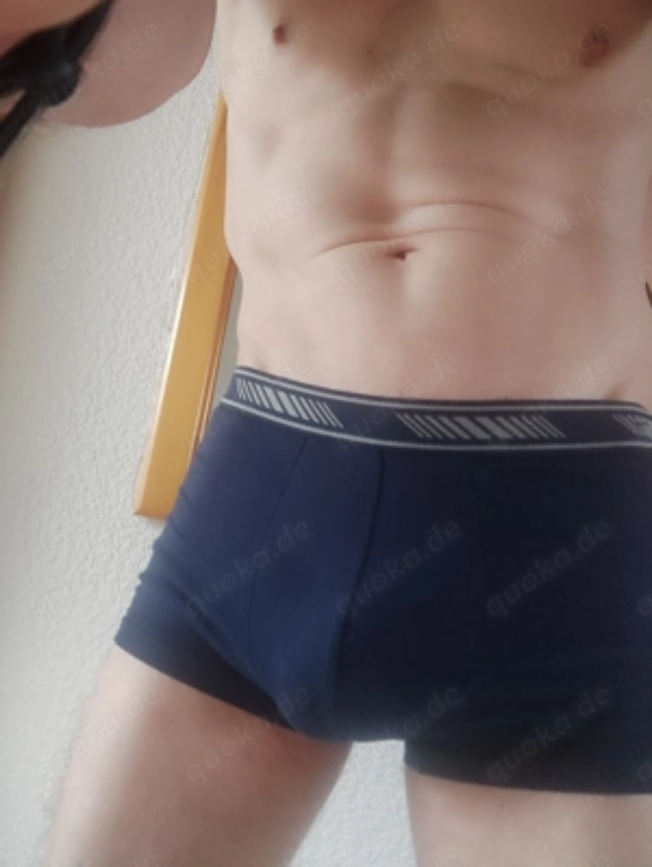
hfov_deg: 66.1
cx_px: 326
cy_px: 434
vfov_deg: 81.7
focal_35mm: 20
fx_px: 501
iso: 487
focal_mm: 3.49
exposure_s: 1/20
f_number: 2.45
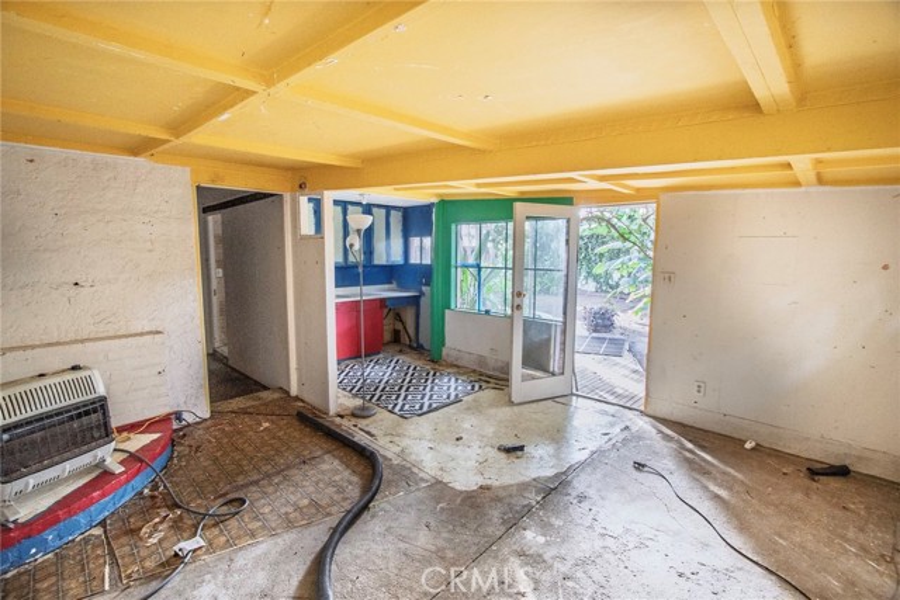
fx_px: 375
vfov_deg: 77.4
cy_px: 300
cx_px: 450
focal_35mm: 15
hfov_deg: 100.4
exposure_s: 1/10
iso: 800
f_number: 5
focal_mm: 10
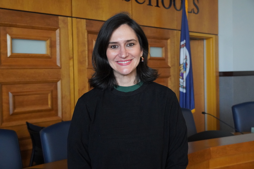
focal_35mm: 45
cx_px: 127
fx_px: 318
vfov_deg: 29.9
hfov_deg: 43.6
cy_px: 84
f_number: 4.5
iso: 5000
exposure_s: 1/160
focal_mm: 30
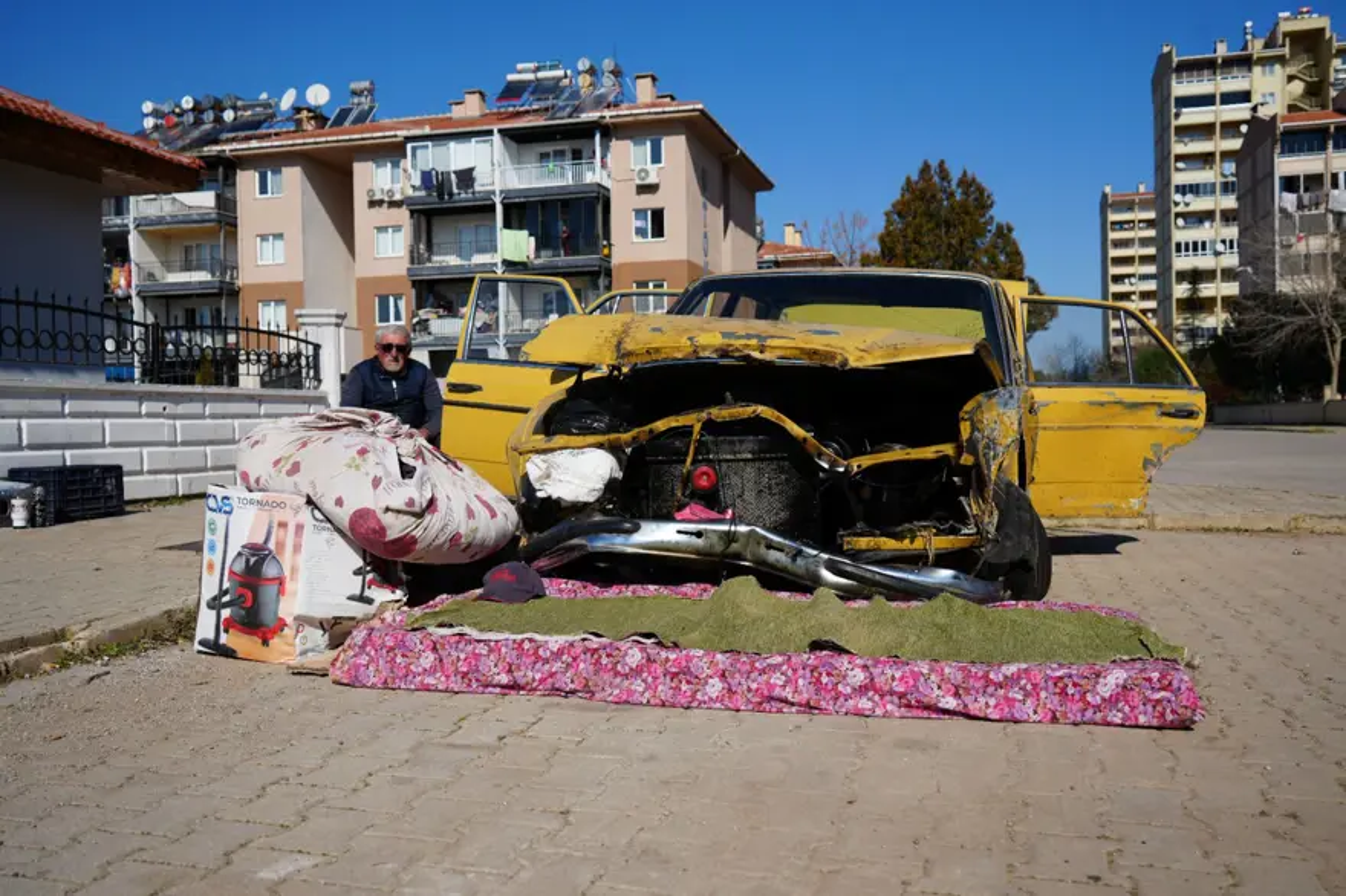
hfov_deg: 58.7
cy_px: 448
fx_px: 1196
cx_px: 673
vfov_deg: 41.1
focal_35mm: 32
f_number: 5
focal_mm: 32
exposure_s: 1/1250
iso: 100
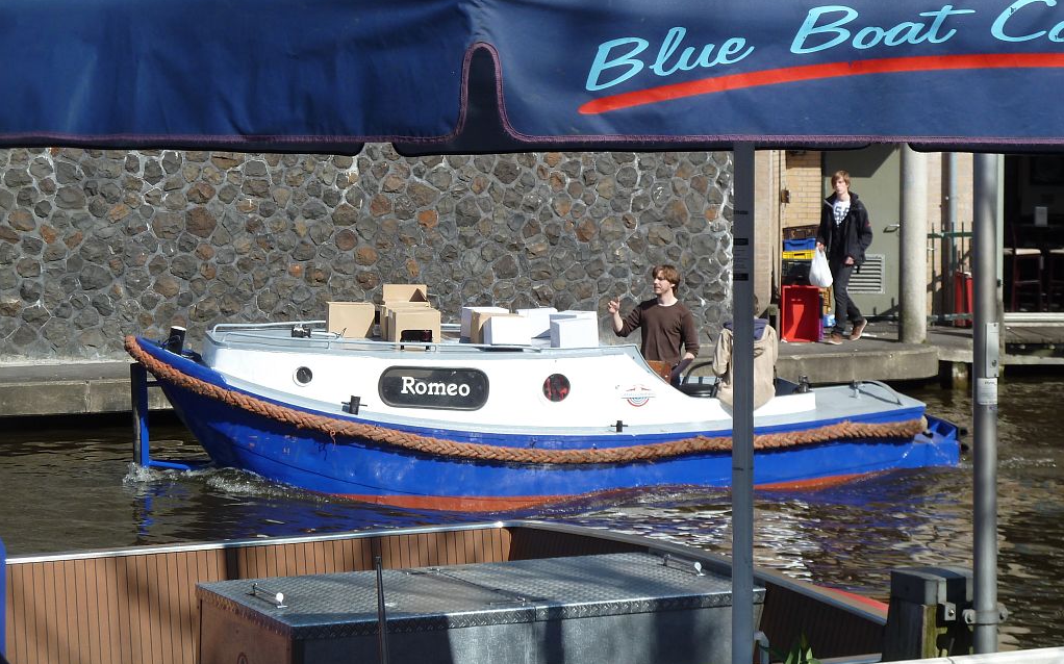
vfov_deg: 12.8
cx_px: 532
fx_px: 2957
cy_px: 293
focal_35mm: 102
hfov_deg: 20.4
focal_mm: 15.8
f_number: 4.3
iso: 80
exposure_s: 1/400
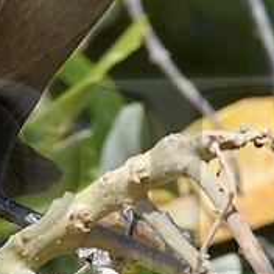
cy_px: 272
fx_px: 13845
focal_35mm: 1546
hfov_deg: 1.1
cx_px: 123
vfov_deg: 1.1
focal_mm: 200
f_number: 7.1
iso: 200
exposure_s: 1/320
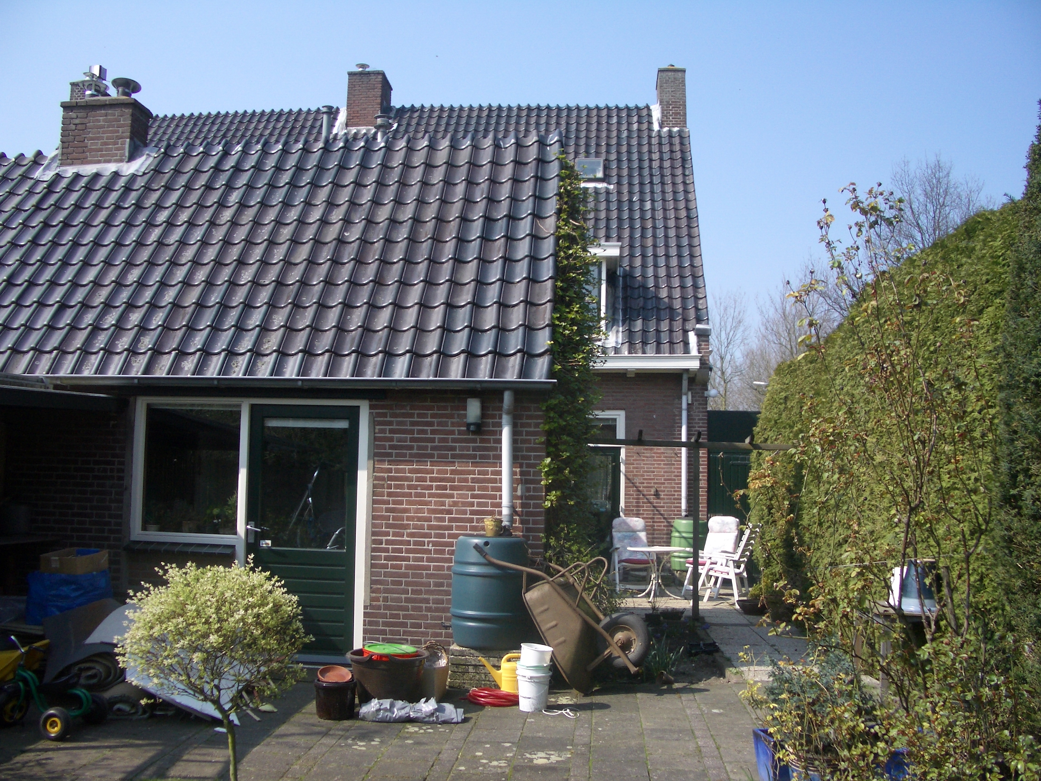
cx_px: 520
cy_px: 390
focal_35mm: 35
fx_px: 1053
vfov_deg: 40.7
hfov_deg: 52.6
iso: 50
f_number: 4.3
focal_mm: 5.8
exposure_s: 1/400
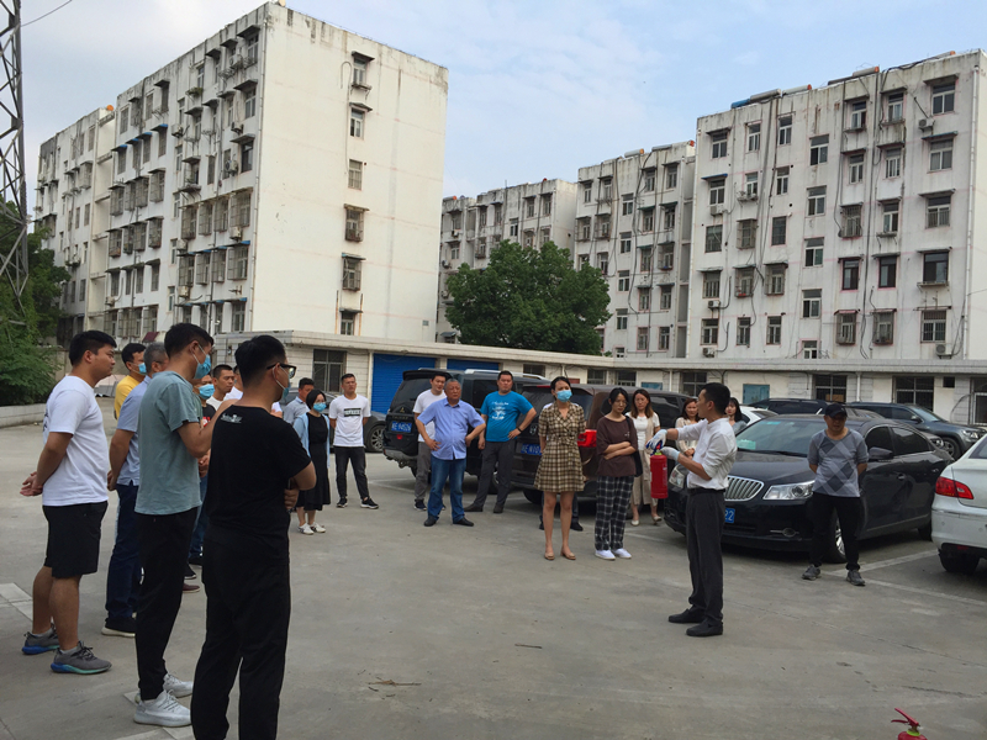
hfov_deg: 61.7
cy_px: 370
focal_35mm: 29
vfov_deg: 48.2
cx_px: 494
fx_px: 827
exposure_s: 1/1582
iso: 32
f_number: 2.2
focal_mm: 4.15
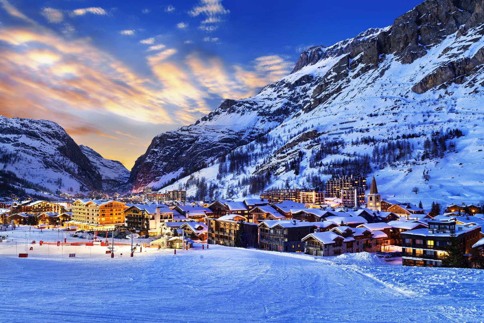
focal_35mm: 32
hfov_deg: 58.7
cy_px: 162
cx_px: 242
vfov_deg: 41.1
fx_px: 430
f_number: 10
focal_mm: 32
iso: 80
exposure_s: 30
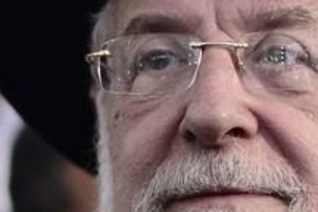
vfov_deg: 6.0
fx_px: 2005
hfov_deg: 8.8
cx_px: -208
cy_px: 212
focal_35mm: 227
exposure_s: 1/160
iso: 800
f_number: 1.4
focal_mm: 35
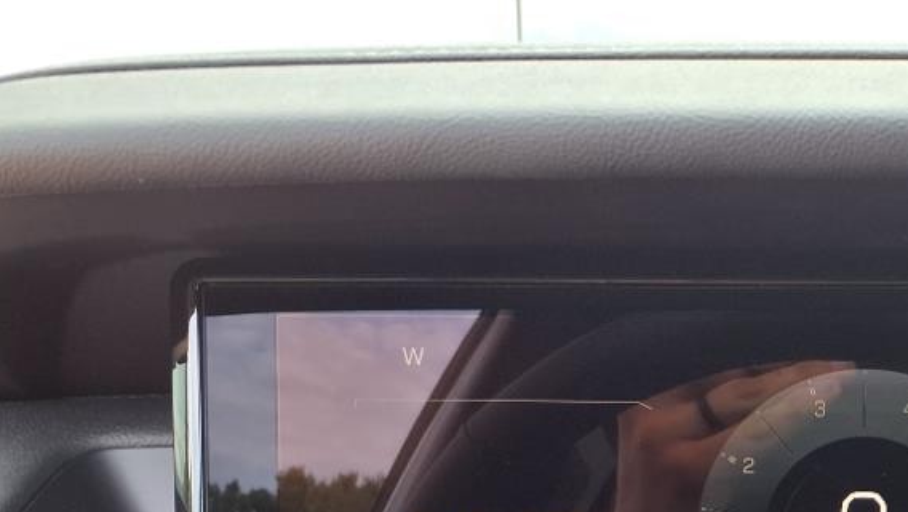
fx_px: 1277
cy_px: 552
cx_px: 804
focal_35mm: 53
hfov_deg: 36.9
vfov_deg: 21.6
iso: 50
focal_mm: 3.58
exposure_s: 1/60.2
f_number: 1.9
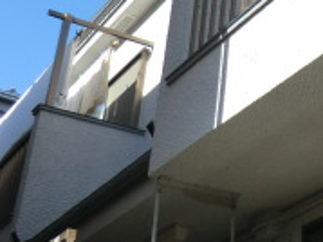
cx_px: 413
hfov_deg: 20.8
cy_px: 5
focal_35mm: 86
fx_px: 802
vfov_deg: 16.8
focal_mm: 4.3
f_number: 3.2
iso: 80
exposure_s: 1/500
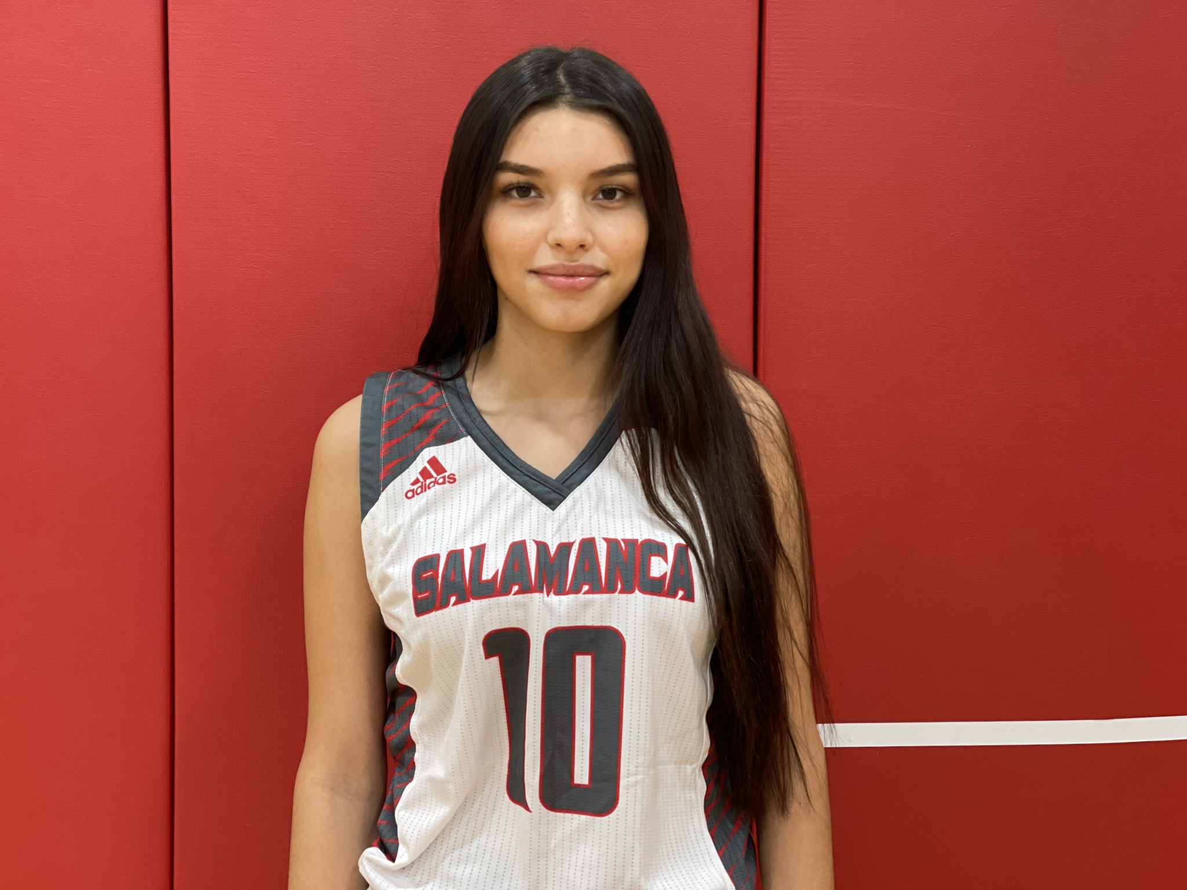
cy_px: 445
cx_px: 594
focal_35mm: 64
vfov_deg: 22.9
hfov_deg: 30.3
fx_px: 2195
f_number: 2.2
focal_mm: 7.5
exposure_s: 1/78
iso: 250
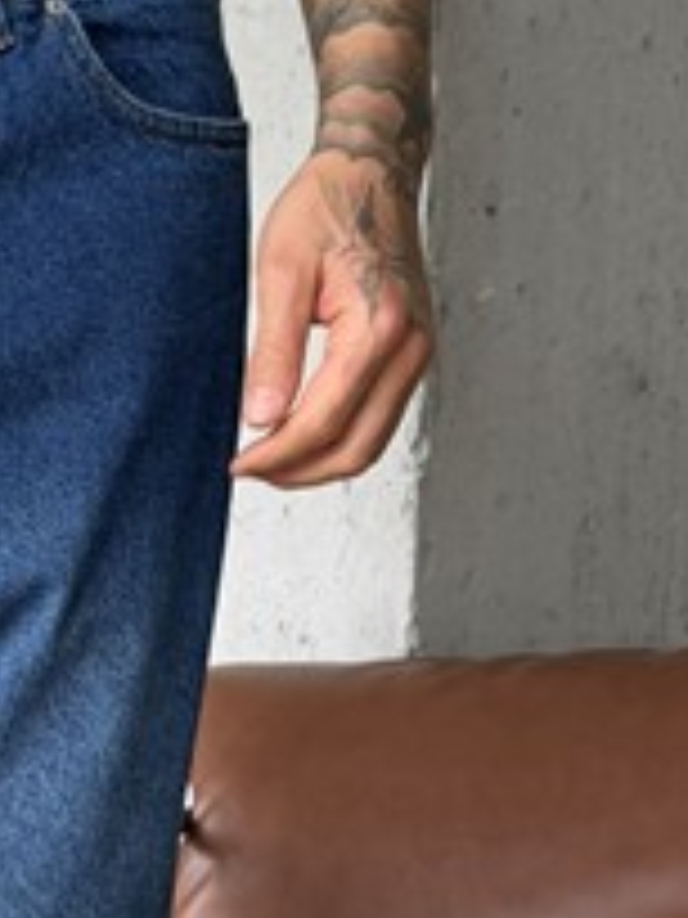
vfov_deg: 20.2
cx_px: -238
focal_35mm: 94
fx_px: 2491
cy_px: 932
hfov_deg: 14.9
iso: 100
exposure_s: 1/121
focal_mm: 6.76
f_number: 1.78
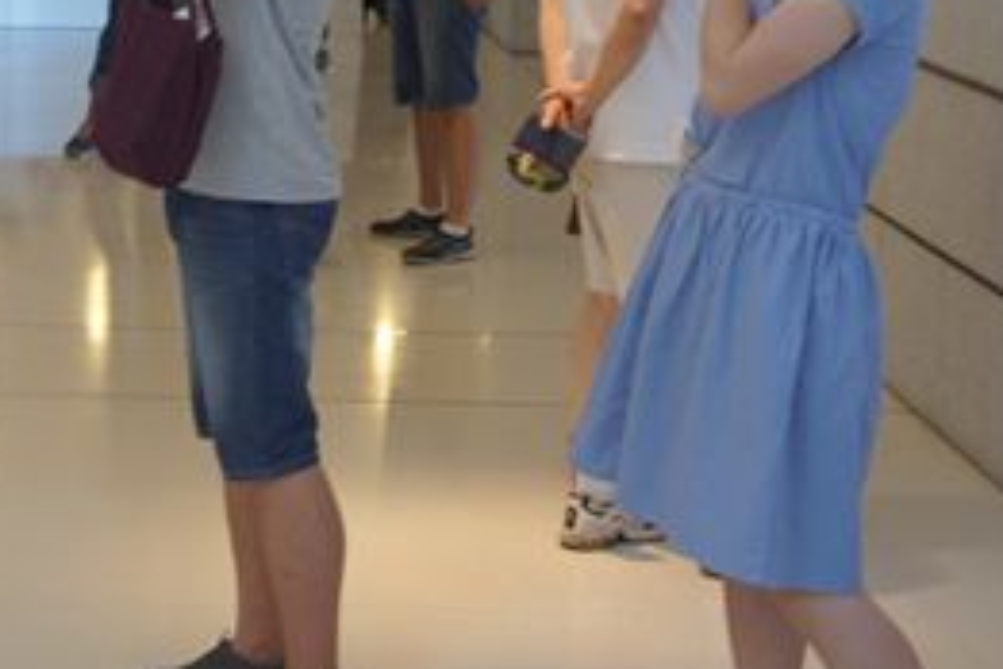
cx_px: 111
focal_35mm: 98
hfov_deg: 20.4
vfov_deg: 13.9
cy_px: 108
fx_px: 2732
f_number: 4.5
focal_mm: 31
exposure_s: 1/50
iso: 1000
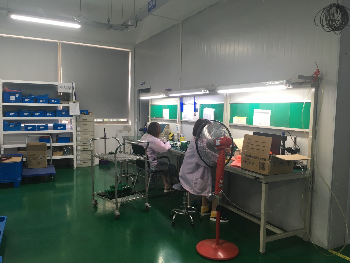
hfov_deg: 61.7
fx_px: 293
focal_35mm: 29
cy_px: 132
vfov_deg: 48.2
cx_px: 175
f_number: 2.2
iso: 64
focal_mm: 4.15
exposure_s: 1/33
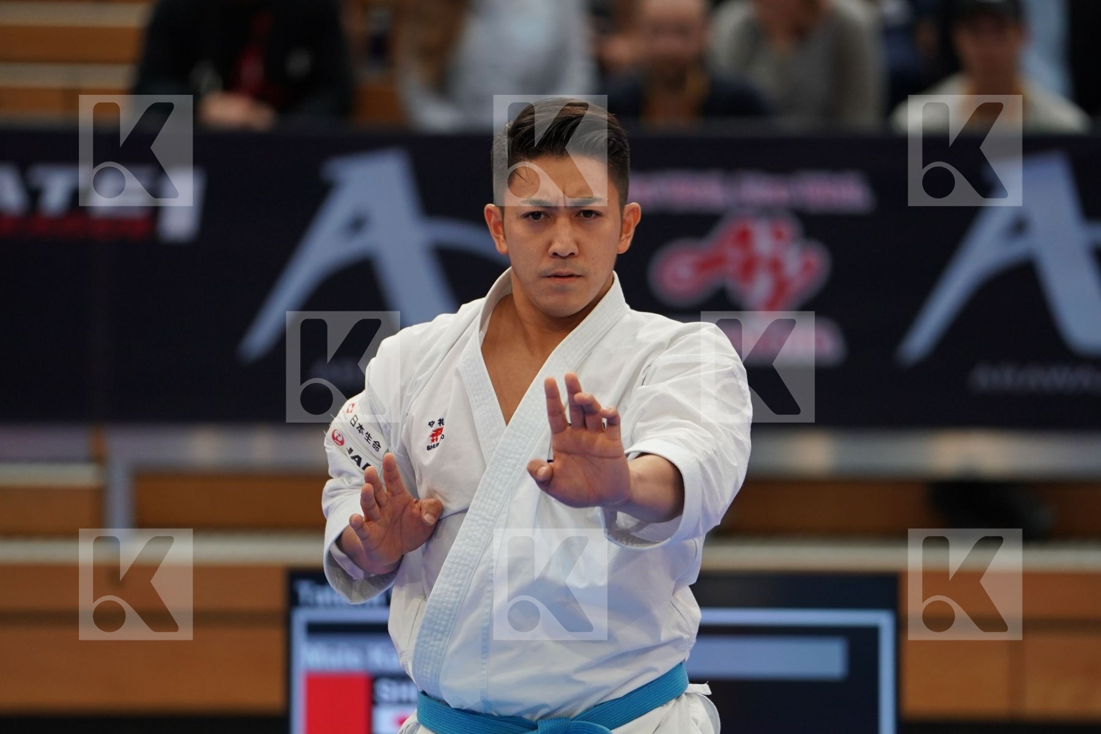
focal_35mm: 300
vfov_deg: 4.6
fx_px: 9174
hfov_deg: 6.9
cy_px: 367
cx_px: 550
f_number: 2.8
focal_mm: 200
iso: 800
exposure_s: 1/500
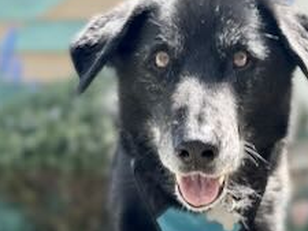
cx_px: 205
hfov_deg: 30.0
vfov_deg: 22.7
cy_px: 182
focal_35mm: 64
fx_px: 570
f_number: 1.78
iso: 80
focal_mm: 6.86
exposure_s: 1/1453
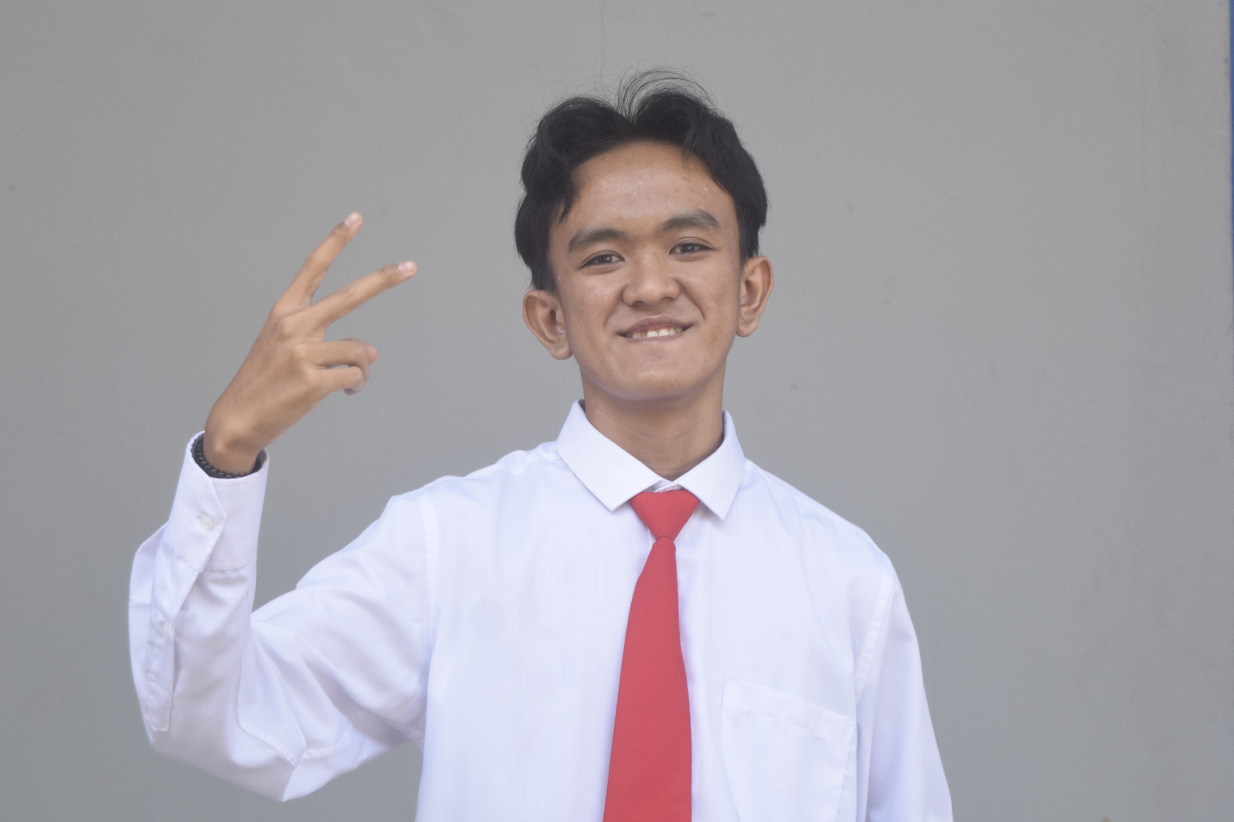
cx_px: 617
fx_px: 2468
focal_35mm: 72
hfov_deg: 28.1
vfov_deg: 18.9
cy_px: 411
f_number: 6.3
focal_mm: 48
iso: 400
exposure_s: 1/160
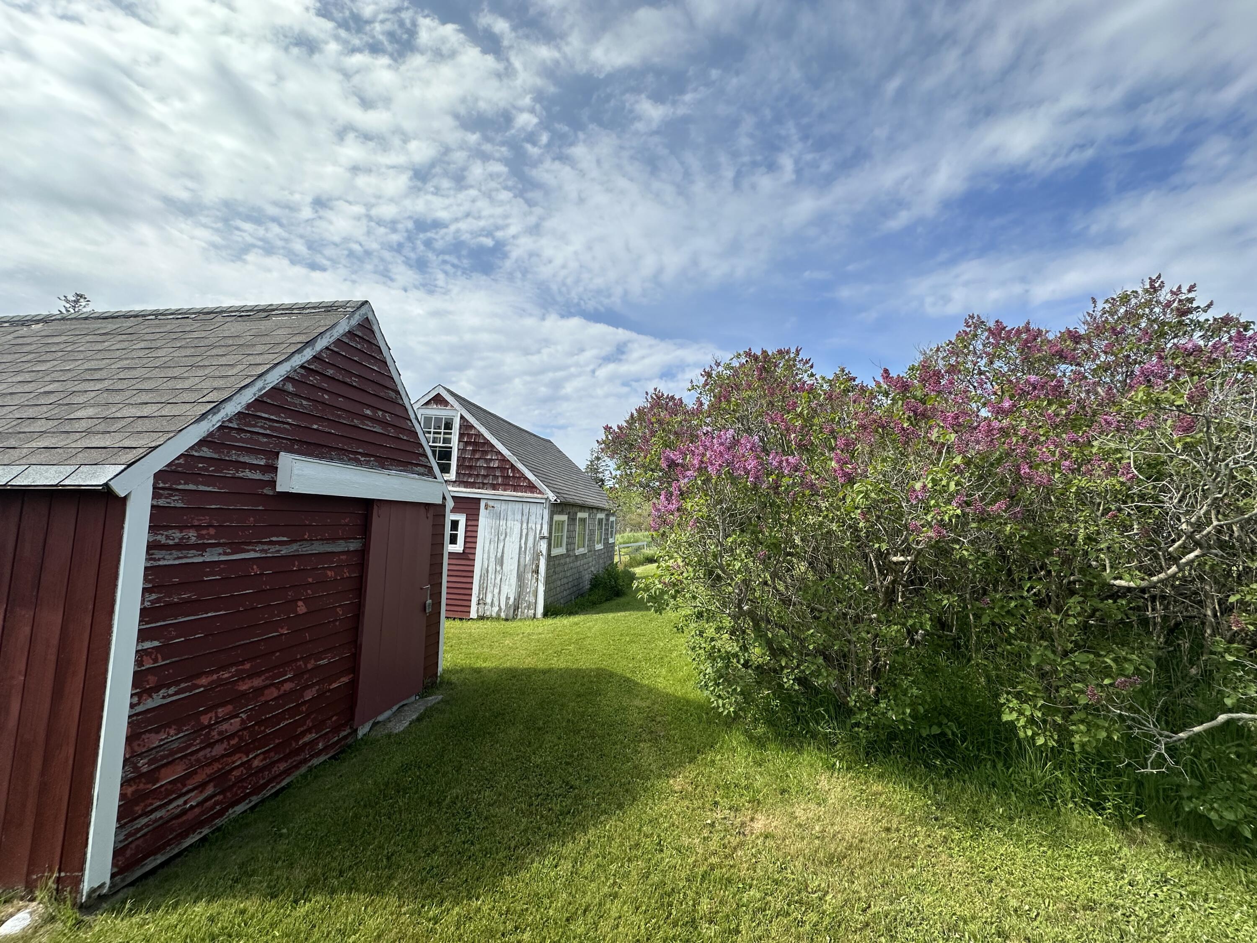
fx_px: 508
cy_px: 472
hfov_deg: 102.1
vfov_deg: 85.7
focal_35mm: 14
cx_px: 628
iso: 50
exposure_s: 1/2132
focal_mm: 2.22
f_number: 2.2
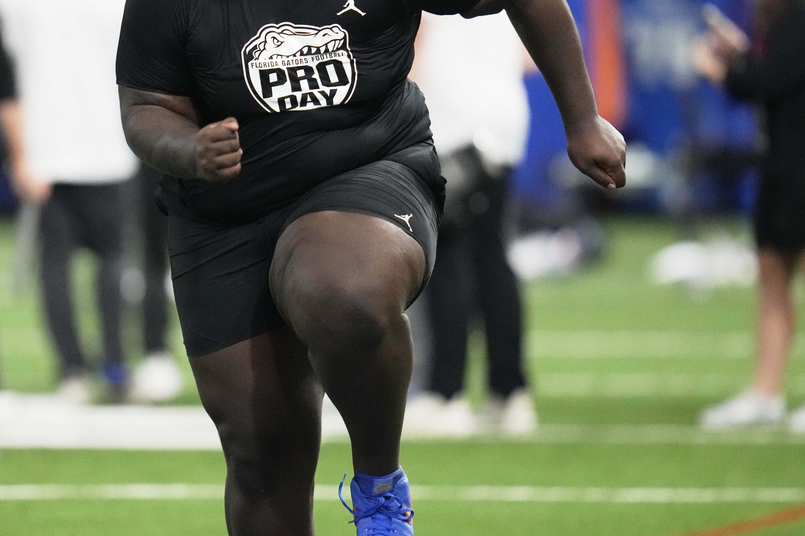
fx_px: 15474
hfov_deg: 3.0
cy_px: 193
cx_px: 283
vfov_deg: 2.0
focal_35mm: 692
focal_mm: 400
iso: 5000
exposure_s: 1/1000
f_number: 2.8
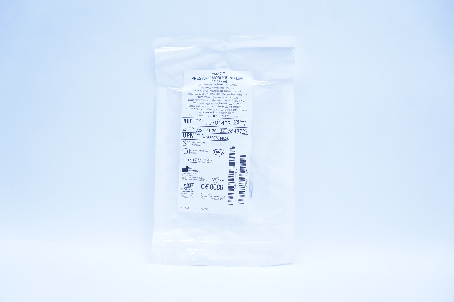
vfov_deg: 47.8
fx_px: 340
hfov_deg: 67.4
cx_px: 227
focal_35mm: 27
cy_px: 151
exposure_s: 1/125
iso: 800
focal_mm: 18
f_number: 5.6
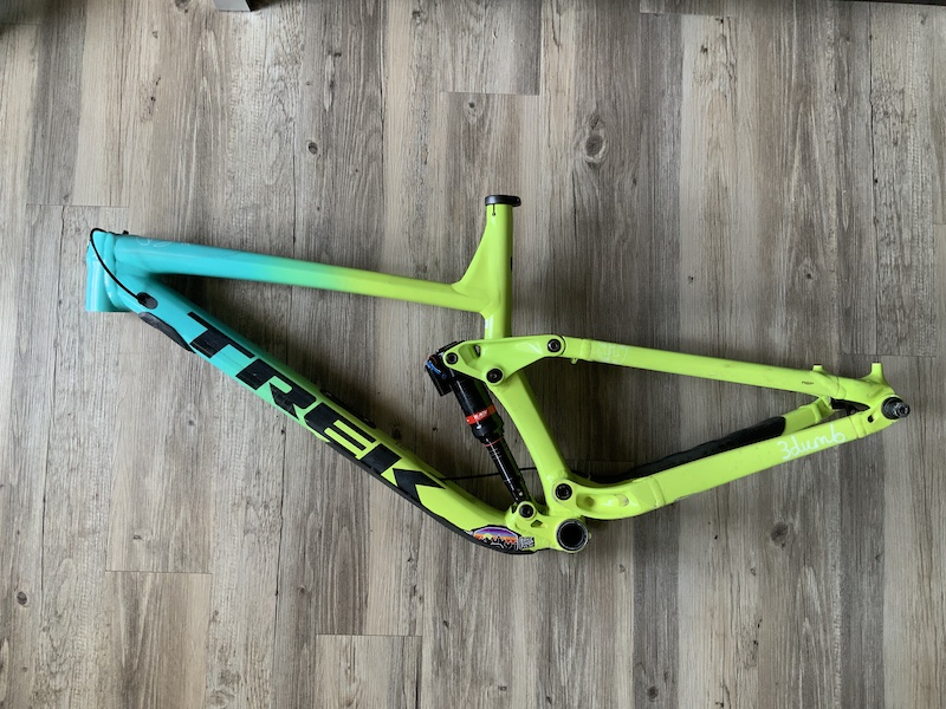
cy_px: 354
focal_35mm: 29
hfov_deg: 61.7
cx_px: 473
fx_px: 793
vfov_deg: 48.2
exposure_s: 1/60
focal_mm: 3
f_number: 1.8
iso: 64
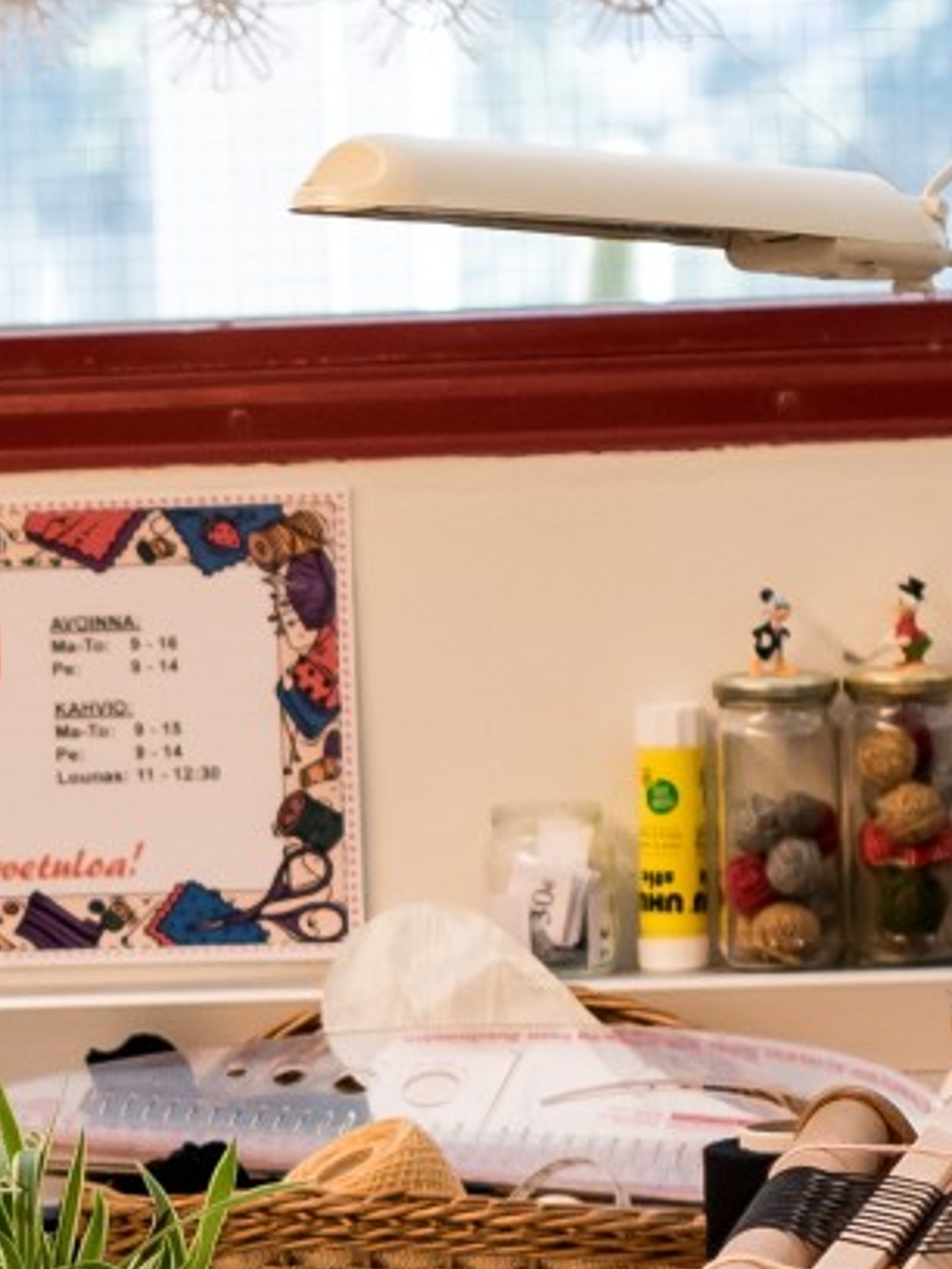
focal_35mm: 283
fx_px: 10377
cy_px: 1316
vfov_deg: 7.0
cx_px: -246
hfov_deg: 5.2
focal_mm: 50
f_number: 2.8
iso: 320
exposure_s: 1/400
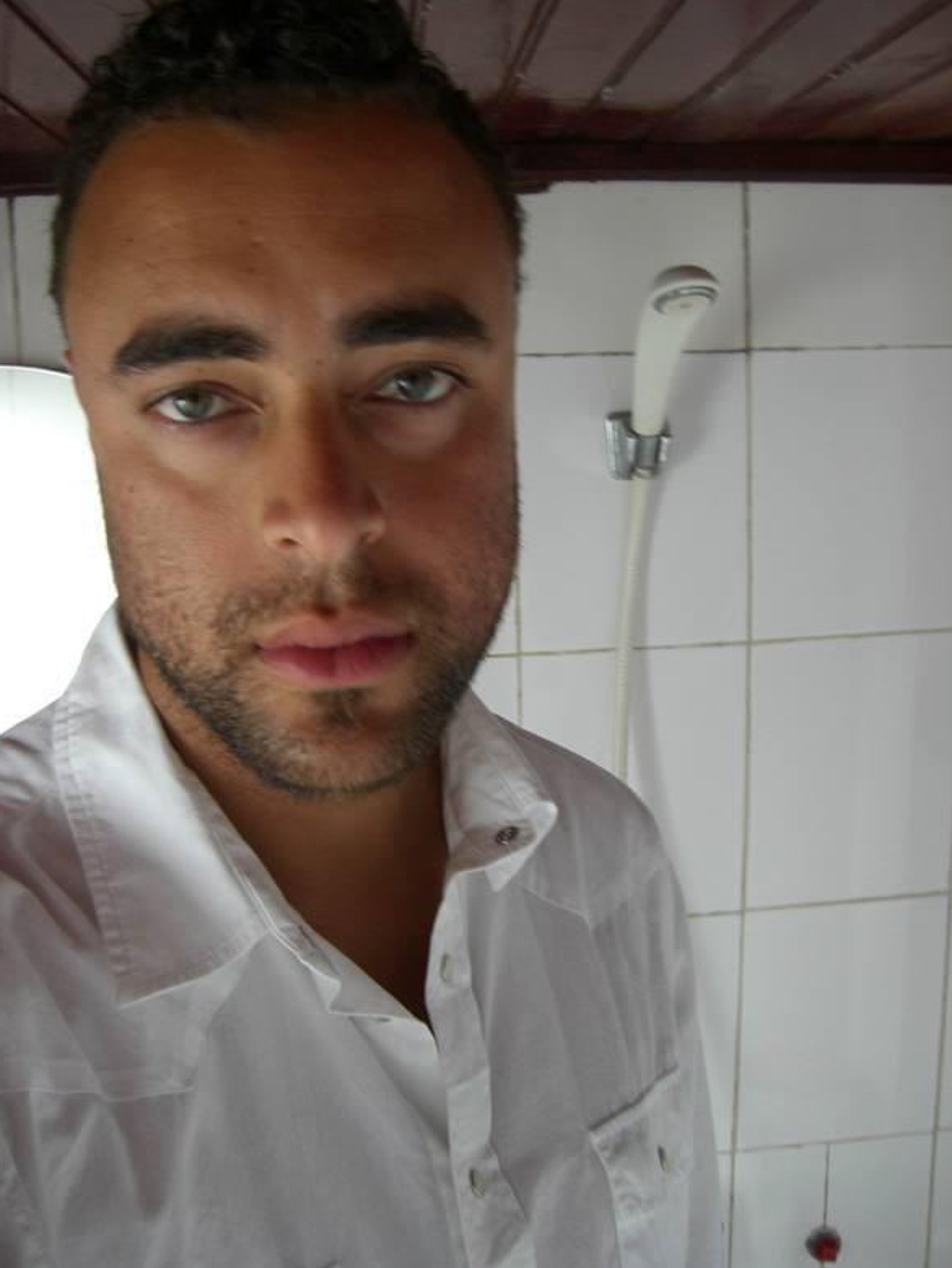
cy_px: 636
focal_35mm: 39
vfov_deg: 47.8
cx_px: 465
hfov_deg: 36.8
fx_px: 1429
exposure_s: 1/60
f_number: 2.7
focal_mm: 6.2
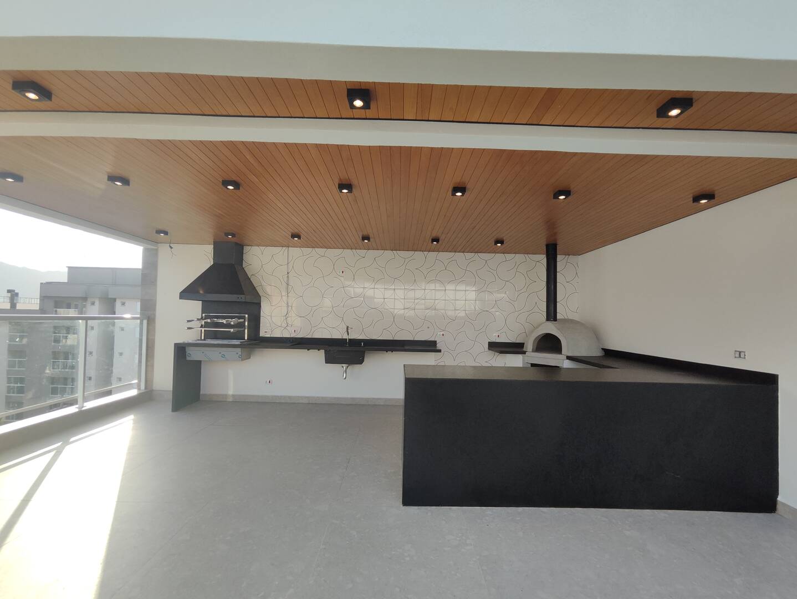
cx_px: 398
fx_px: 369
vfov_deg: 78.2
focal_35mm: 16
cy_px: 300
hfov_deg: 94.5
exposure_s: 1/552
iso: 50
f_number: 2.2
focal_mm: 1.65
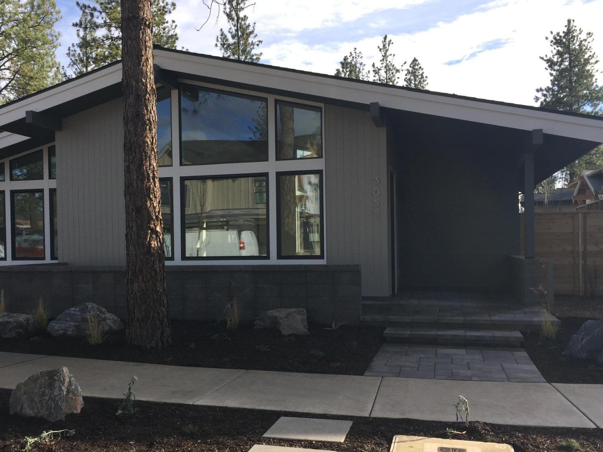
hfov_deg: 49.9
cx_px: 248
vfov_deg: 38.6
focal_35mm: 37
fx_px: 645
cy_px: 249
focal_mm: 4.15
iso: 32
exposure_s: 1/989
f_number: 2.2
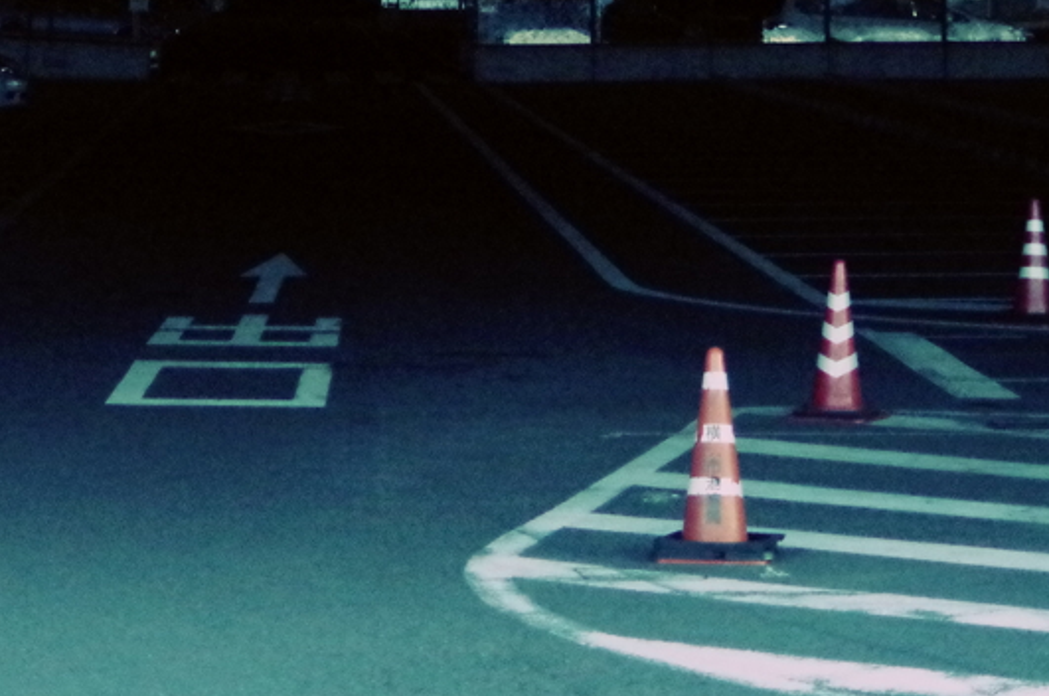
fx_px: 4596
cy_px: 44
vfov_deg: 8.6
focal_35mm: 158
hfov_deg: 13.0
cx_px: 237
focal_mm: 55
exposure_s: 1/6000
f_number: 4
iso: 6400
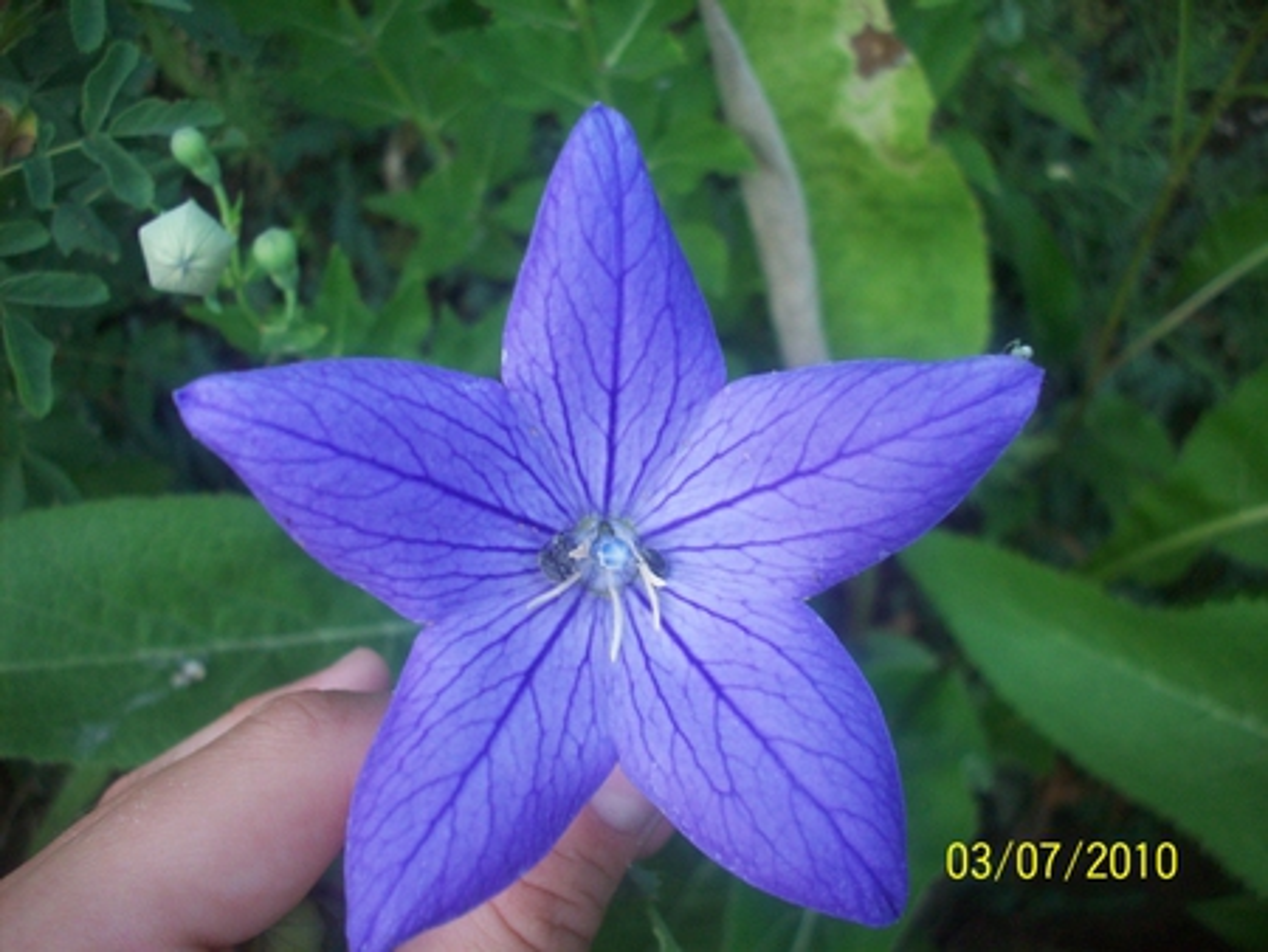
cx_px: 634
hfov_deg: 50.1
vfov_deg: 38.7
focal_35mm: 37
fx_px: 1356
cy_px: 476
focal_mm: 6.2
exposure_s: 1/64
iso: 103
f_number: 2.8
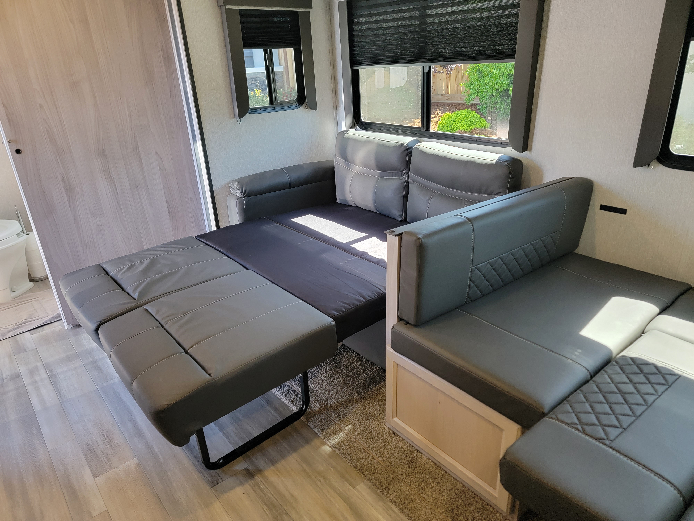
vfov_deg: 56.8
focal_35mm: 24
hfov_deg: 71.6
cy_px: 260
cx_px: 347
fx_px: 481
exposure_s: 1/120
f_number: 1.8
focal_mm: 6.7
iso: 320
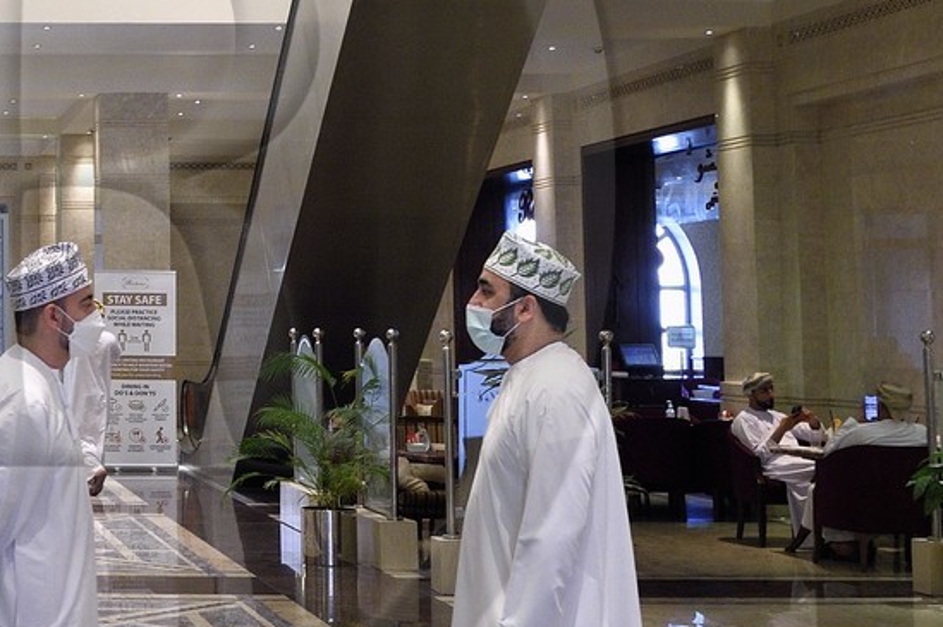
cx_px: -94
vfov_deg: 19.3
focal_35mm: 70
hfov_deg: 26.6
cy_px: 187
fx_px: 1832
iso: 1600
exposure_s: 1/100
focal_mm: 24
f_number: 5.6
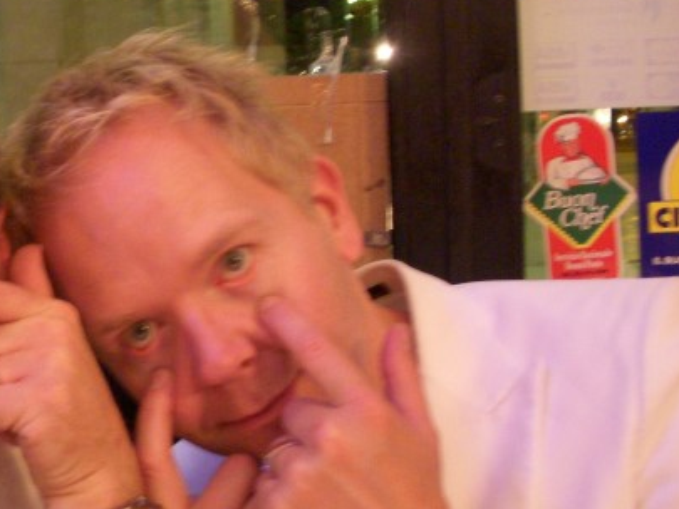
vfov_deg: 19.6
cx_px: 15
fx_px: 1472
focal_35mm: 75
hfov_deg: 24.9
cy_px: 209
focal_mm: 6.3
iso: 400
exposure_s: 1/8
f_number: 3.3
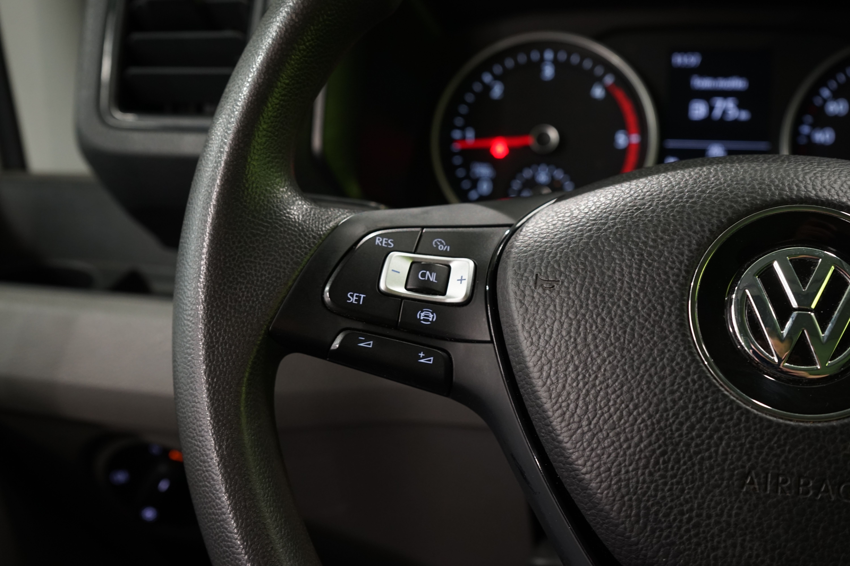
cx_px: 425
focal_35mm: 42
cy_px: 283
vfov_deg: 31.9
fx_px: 992
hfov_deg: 46.4
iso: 800
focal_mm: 42
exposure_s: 1/13
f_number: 7.1
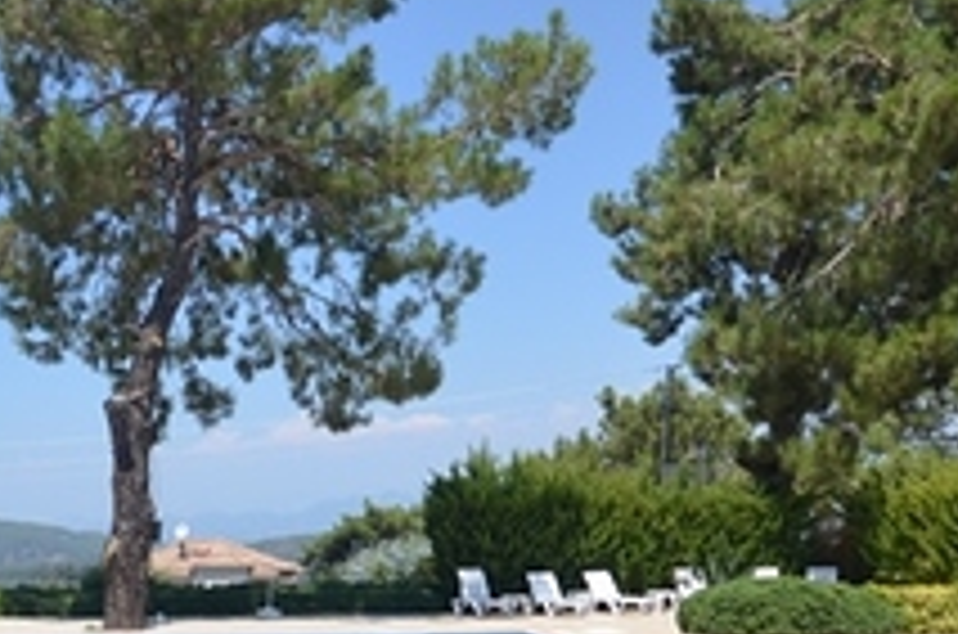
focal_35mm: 51
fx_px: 1354
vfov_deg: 24.3
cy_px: 728
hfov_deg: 35.6
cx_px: 25
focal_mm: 10
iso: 100
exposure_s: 1/250
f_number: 8
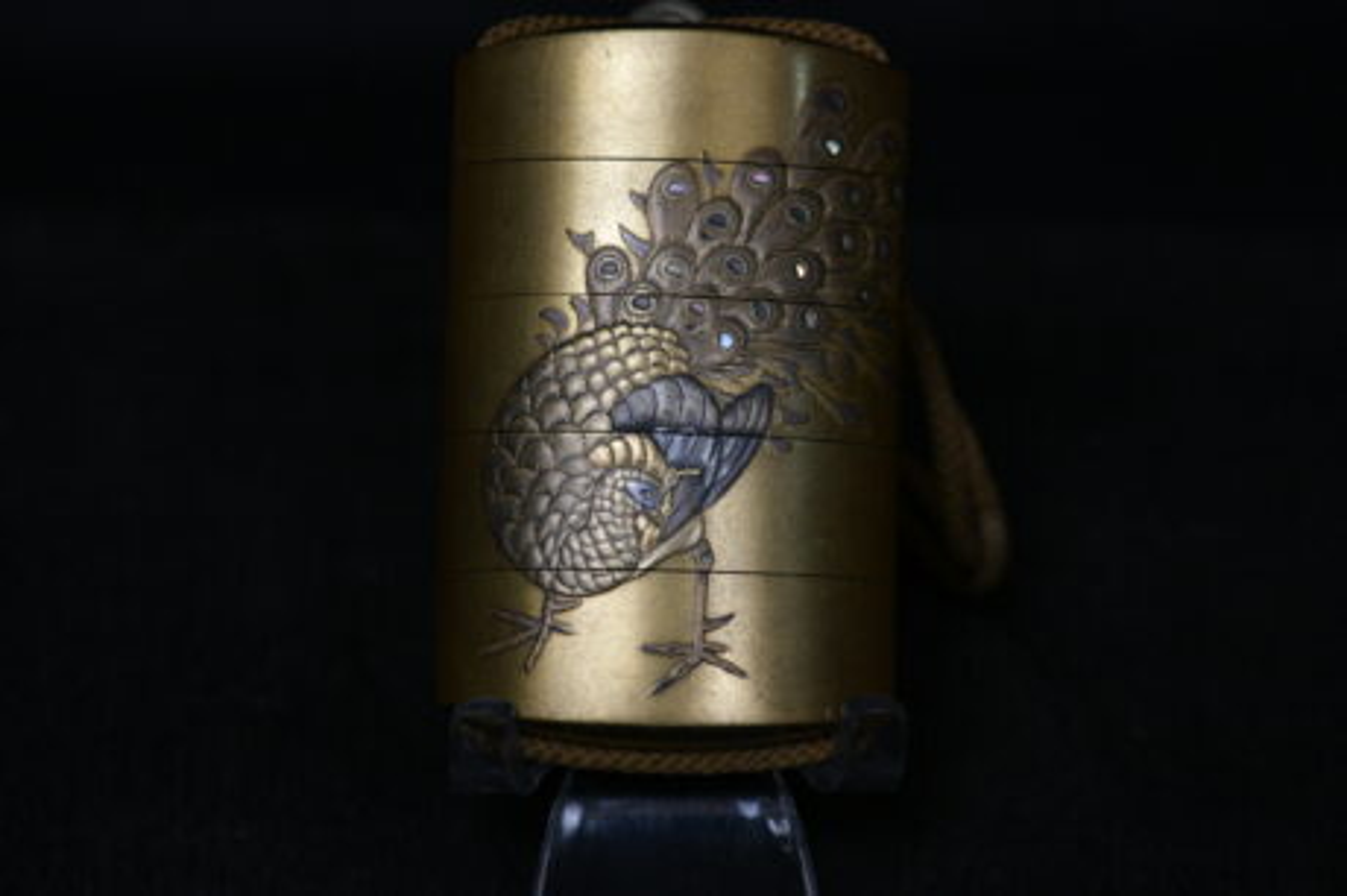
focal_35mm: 105
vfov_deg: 13.0
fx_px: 3926
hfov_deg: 19.5
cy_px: 448
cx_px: 674
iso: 2000
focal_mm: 105
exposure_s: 1/125
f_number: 10
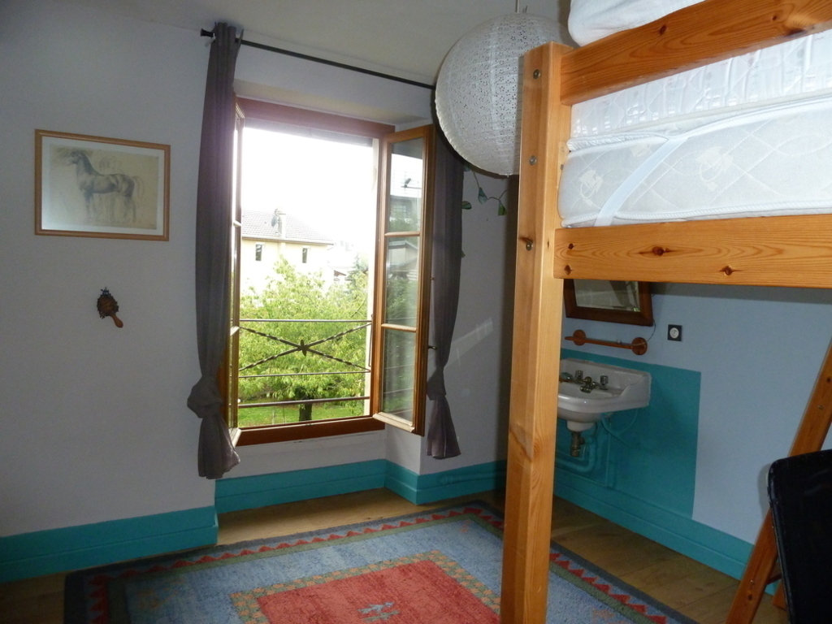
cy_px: 312
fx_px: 601
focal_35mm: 25
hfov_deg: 69.4
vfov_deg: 54.9
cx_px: 416
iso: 320
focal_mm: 4.1
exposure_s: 1/30
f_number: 3.3
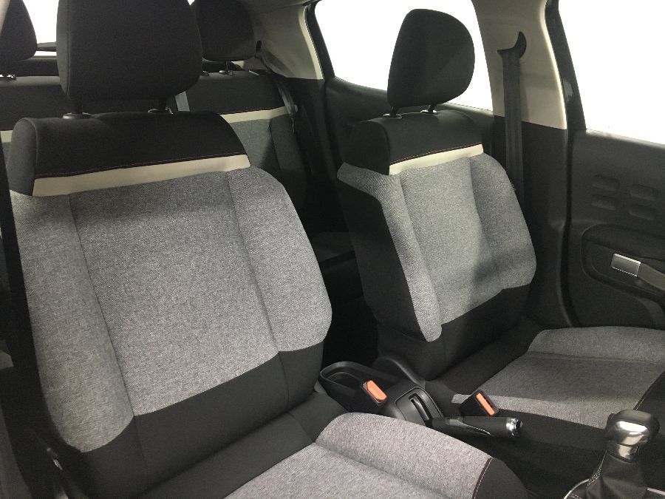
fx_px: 557
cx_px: 332
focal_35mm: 29
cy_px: 250
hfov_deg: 61.7
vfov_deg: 48.2
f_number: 2.2
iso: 200
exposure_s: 1/20
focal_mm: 4.15
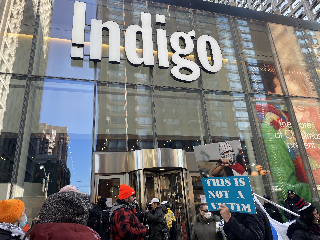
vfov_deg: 53.1
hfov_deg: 67.3
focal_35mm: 26
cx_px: 160
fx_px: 240
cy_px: 120
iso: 32
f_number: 1.6
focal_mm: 4.2
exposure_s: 1/329
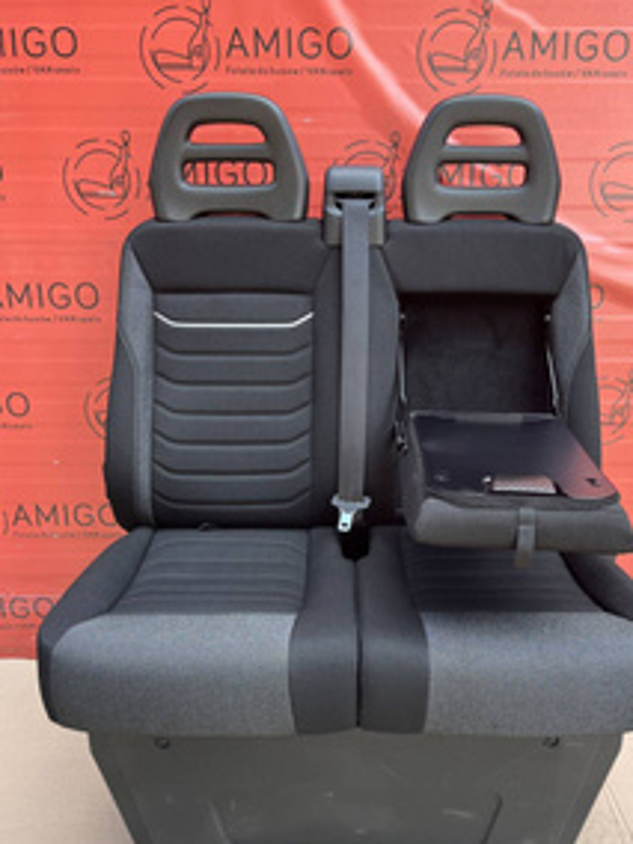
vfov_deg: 55.3
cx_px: 354
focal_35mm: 33
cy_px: 455
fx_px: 805
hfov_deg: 42.9
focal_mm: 5.1
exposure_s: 1/163
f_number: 1.6
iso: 40
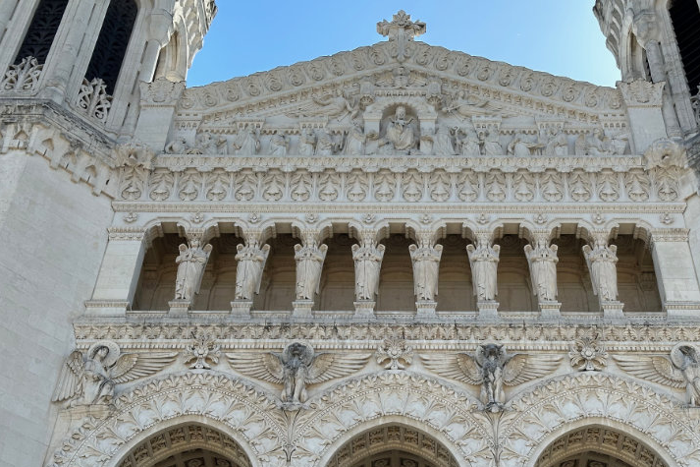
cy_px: 279
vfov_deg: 24.1
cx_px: 392
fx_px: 1089
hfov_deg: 35.6
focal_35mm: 56
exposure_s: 1/2252
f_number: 1.8
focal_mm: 6.9
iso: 64
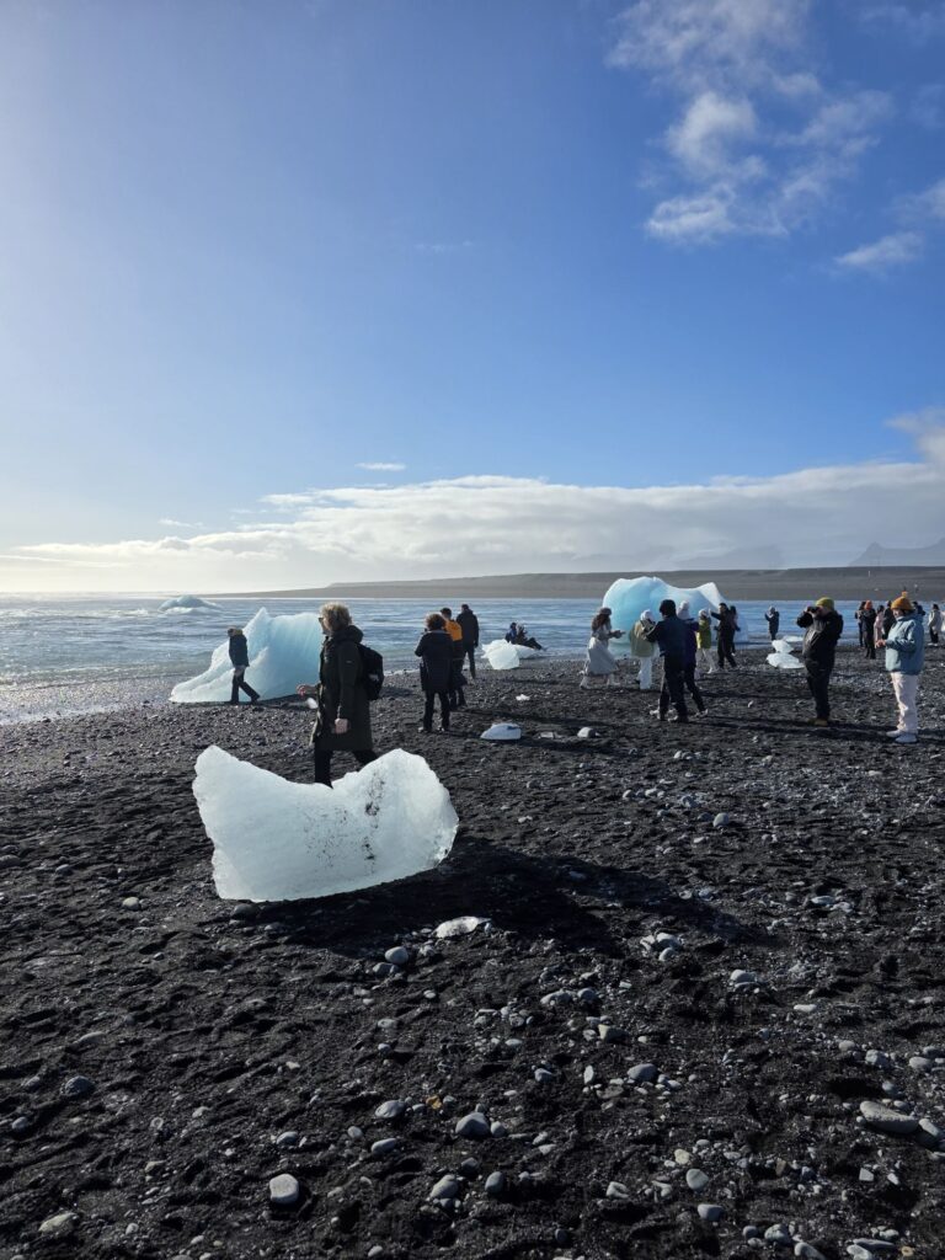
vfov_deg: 73.9
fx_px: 837
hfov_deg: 58.9
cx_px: 472
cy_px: 630
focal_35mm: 23
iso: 50
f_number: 1.7
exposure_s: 1/7944
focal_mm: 6.3
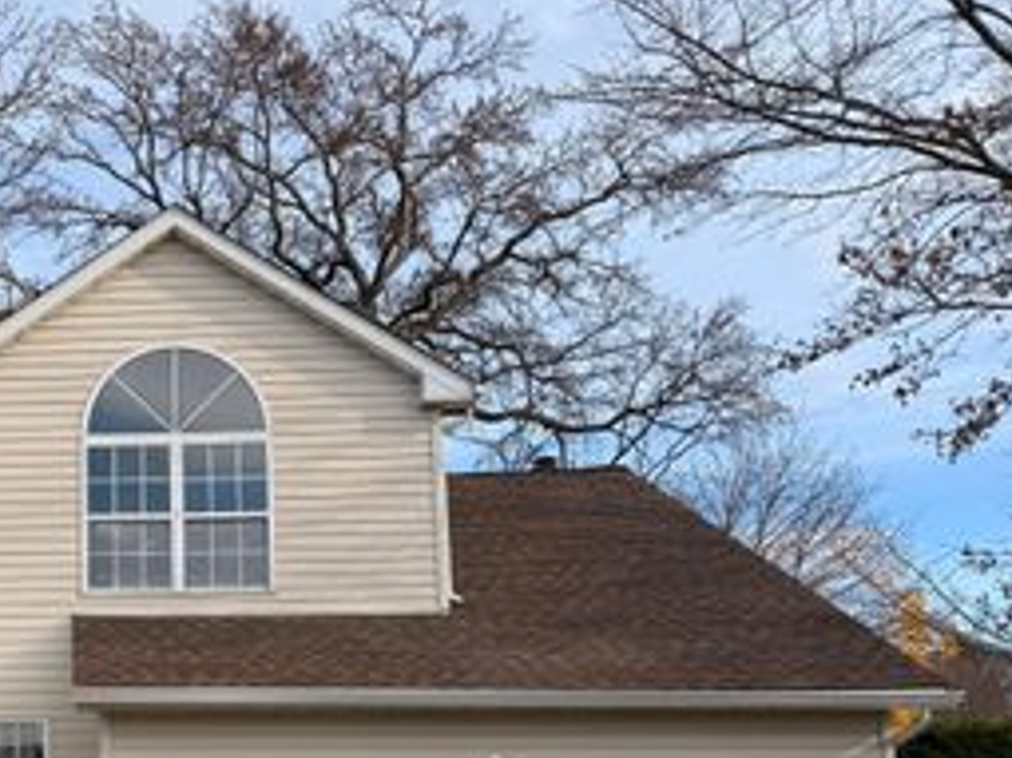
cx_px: 28
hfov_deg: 36.8
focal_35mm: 47
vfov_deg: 29.9
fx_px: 1373
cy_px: 637
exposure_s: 1/3584
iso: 80
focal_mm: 6.76
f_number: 1.78
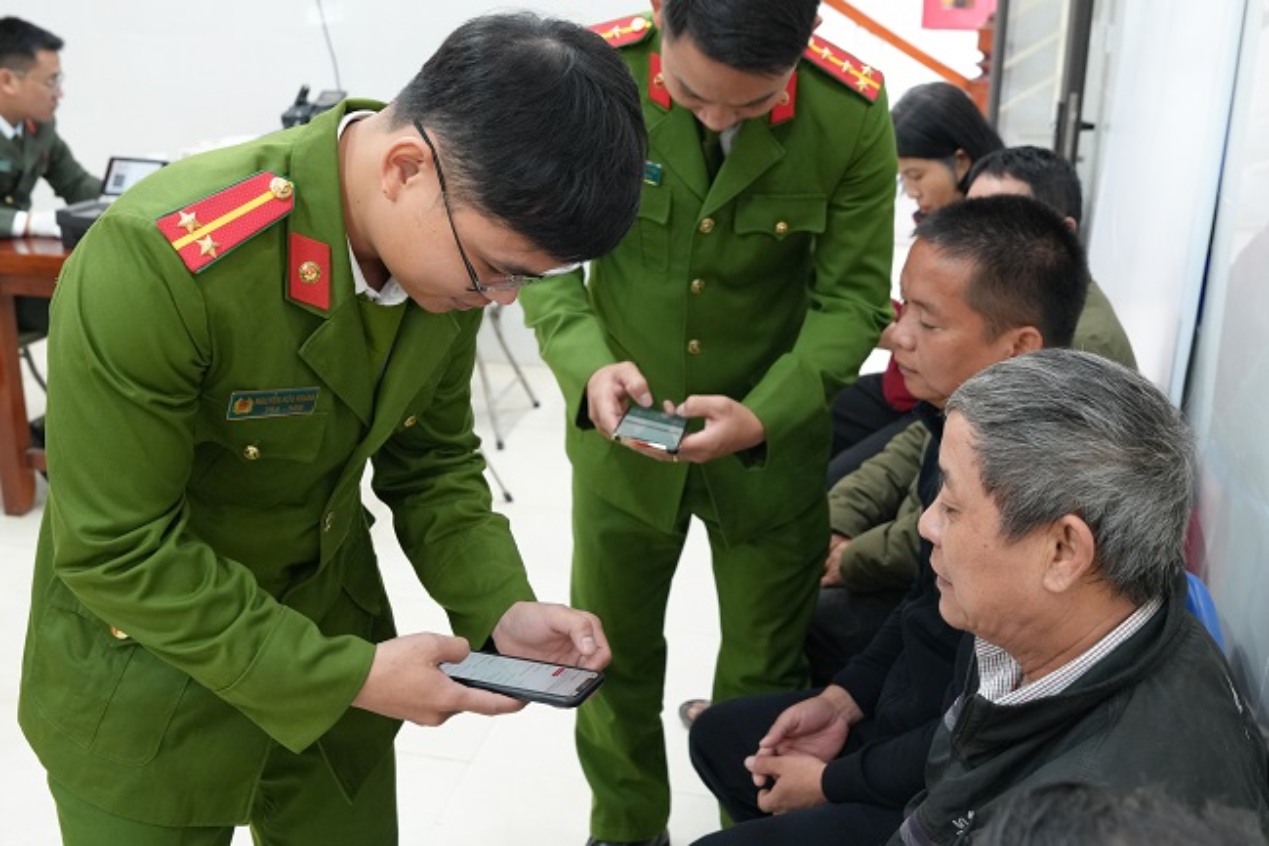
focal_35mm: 36
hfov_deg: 53.1
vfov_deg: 36.9
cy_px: 423
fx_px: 1269
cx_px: 634
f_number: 4
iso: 2000
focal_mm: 24
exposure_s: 1/60
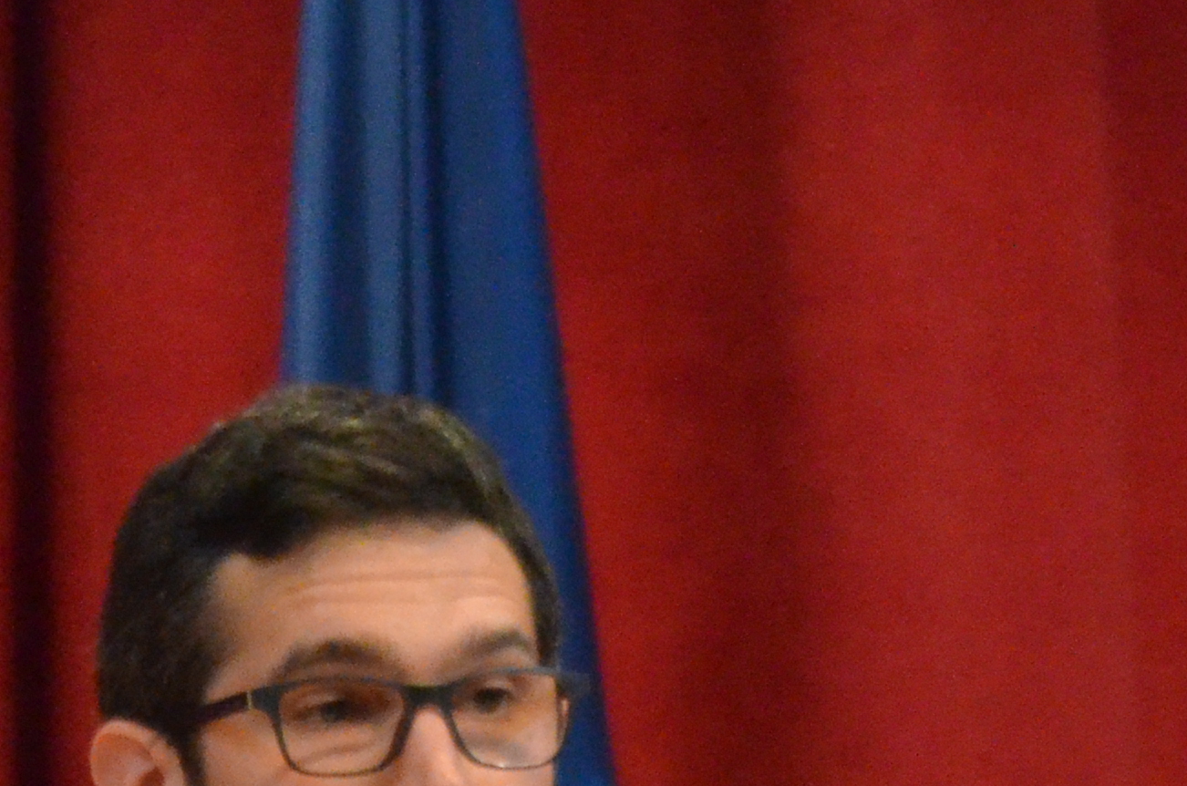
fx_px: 32699
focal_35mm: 994
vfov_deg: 1.4
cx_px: 445
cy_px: 1170
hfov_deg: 2.1
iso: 4500
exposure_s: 1/125
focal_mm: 175
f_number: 5.3
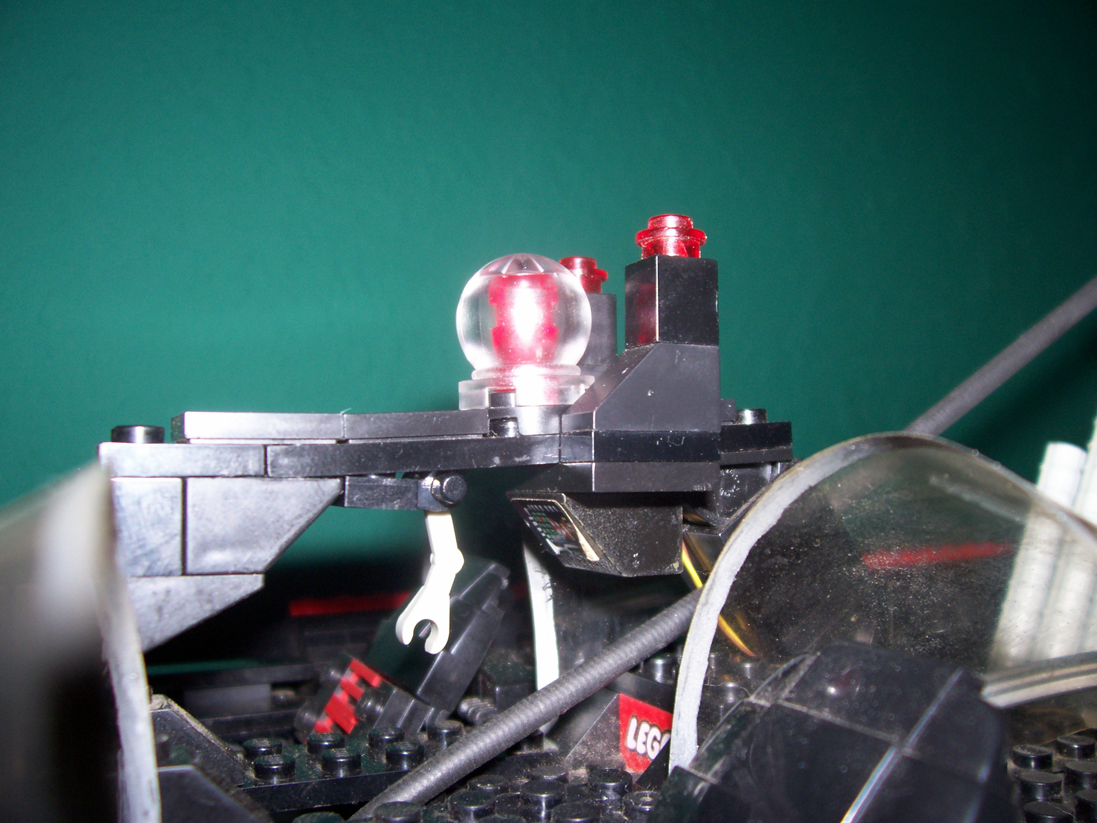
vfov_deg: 41.8
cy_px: 412
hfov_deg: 54.0
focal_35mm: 34
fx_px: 1077
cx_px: 548
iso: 80
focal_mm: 5.6
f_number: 2.7
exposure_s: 1/64
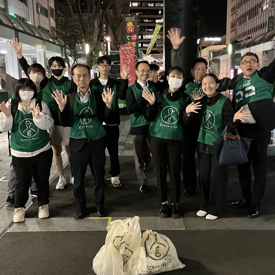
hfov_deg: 48.3
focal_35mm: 34
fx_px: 306
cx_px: 154
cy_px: 135
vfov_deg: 48.4
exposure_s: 1/20
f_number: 1.8
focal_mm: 3.99
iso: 640
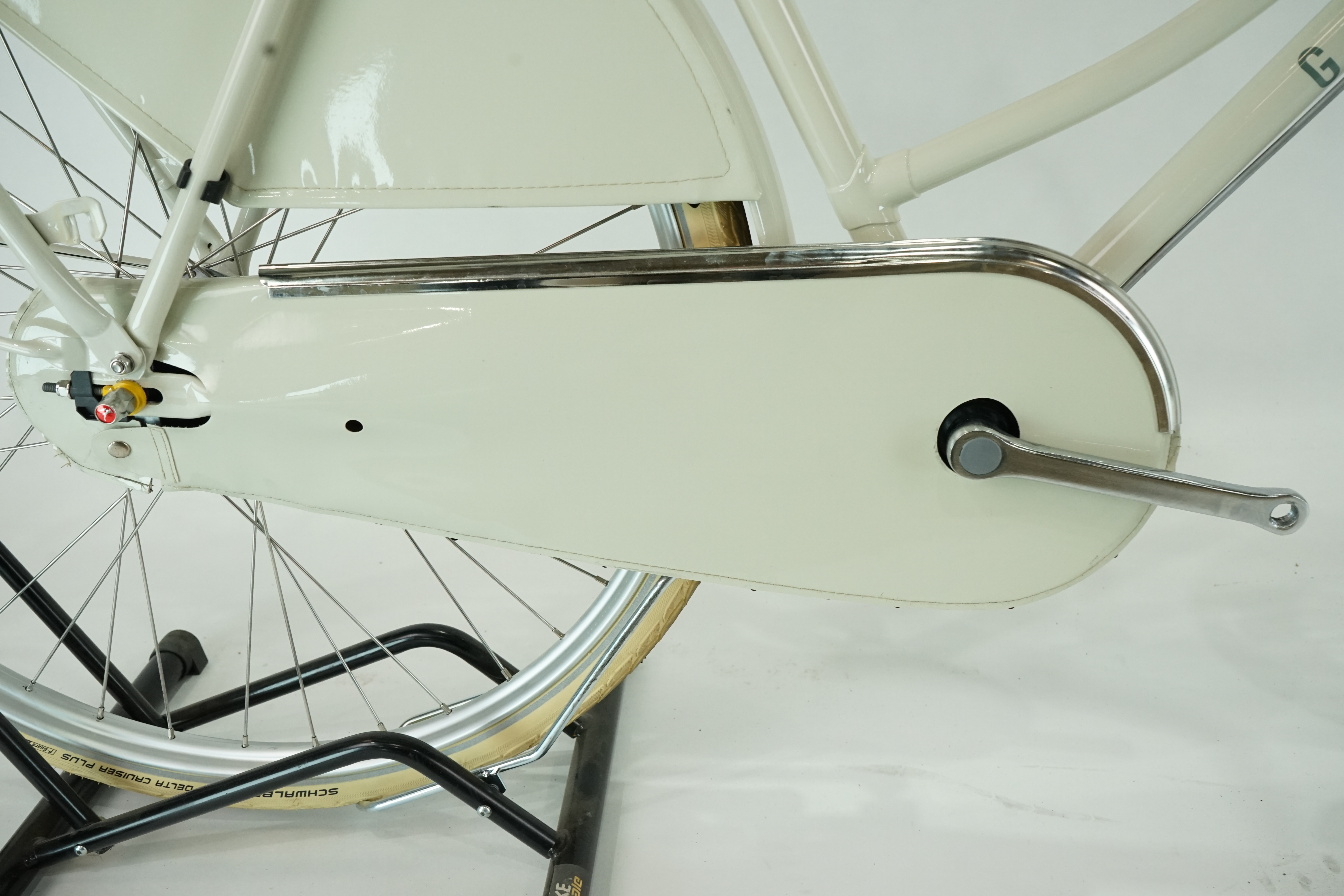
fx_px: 1157
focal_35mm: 31
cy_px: 448
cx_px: 672
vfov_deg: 42.3
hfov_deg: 60.3
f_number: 8
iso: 2000
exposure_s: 1/200
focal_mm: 31
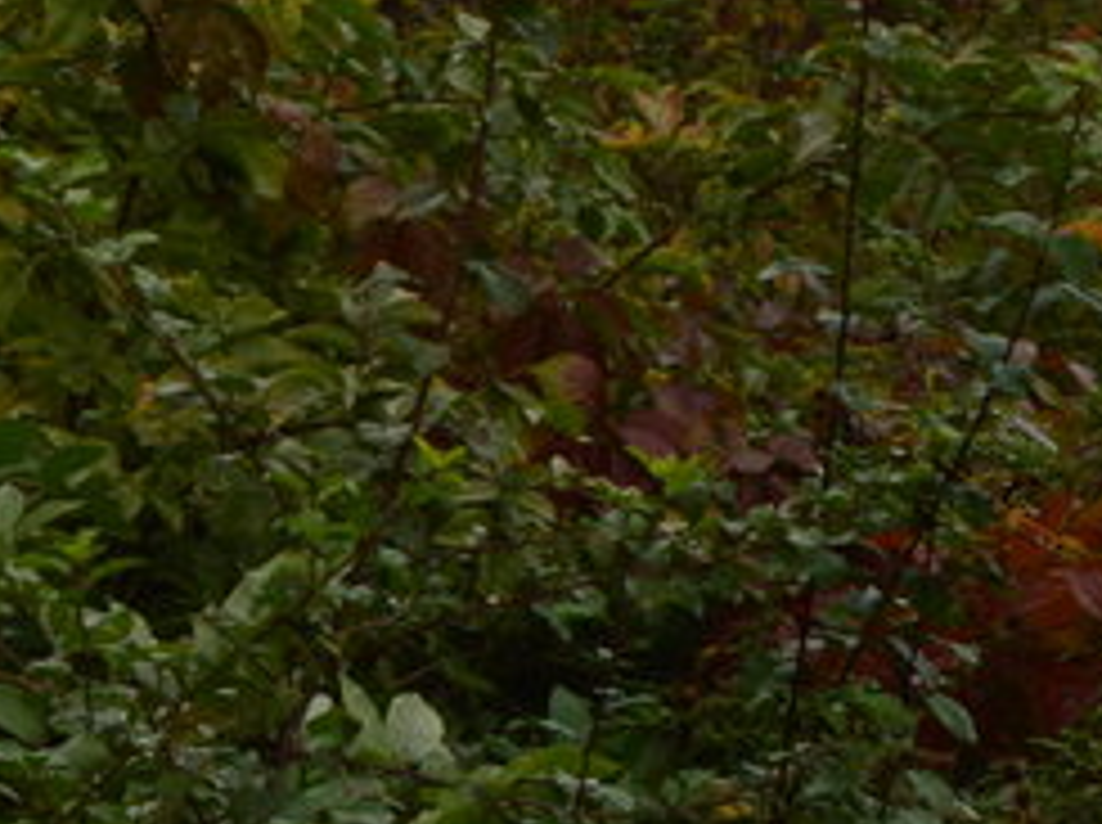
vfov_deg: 3.6
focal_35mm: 410
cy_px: 79
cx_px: -1421
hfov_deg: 4.7
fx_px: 13033
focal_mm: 58
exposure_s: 1/320
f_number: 8
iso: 400
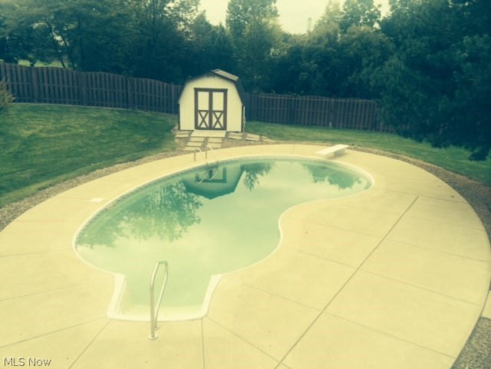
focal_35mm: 30
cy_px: 184
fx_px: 426
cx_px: 246
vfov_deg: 46.8
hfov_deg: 60.0
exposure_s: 1/272
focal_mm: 4.12
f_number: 2.2
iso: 32
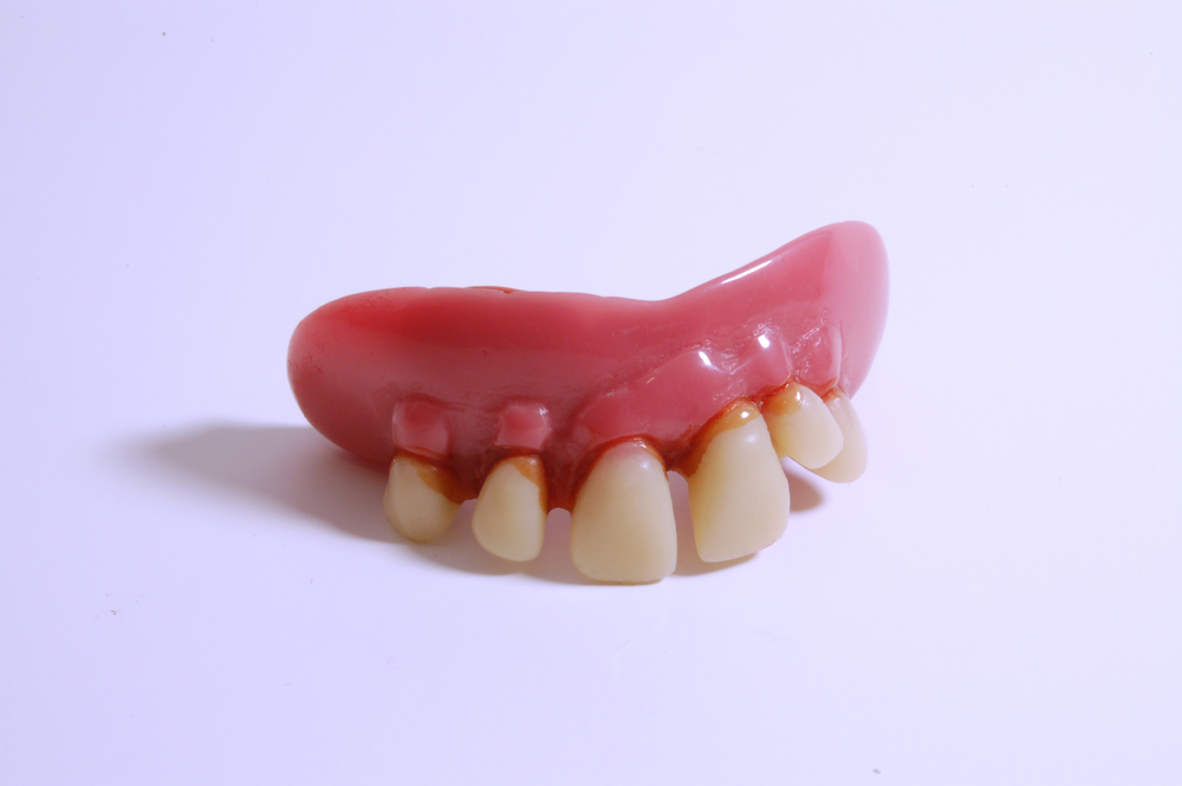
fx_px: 2706
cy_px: 393
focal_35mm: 82
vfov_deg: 16.5
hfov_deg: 24.6
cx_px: 591
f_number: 29
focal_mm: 55
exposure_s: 1/1.3
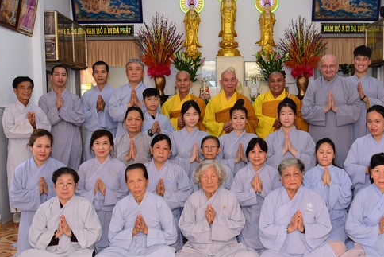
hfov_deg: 38.7
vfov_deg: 26.5
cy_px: 139
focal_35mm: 51
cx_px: 235
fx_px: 544
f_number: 5
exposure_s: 1/100
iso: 400
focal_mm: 38
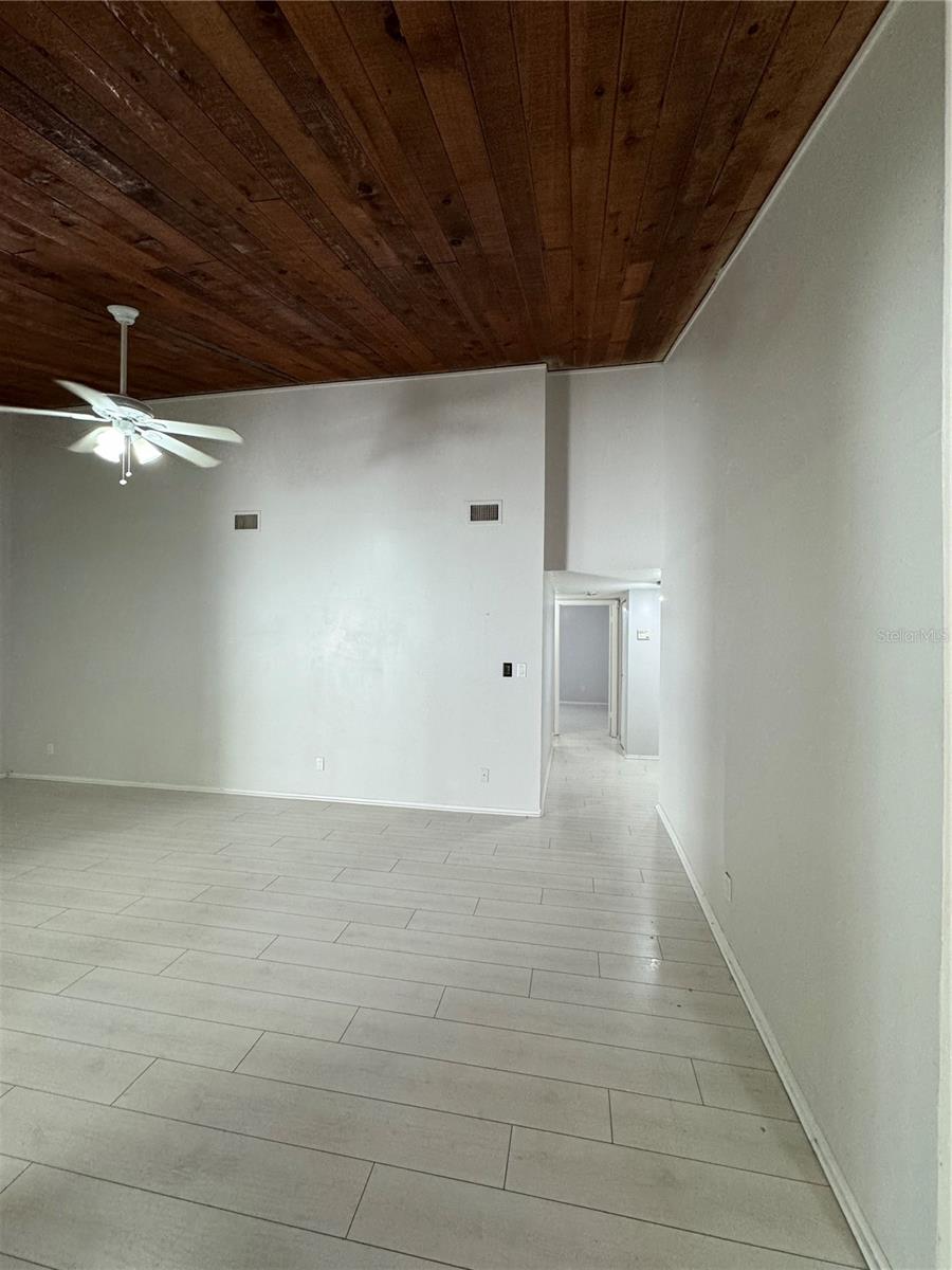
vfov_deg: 102.1
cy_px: 635
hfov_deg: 85.7
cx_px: 476
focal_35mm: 14
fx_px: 513
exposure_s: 1/120
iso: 250
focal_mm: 2.22
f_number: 2.2
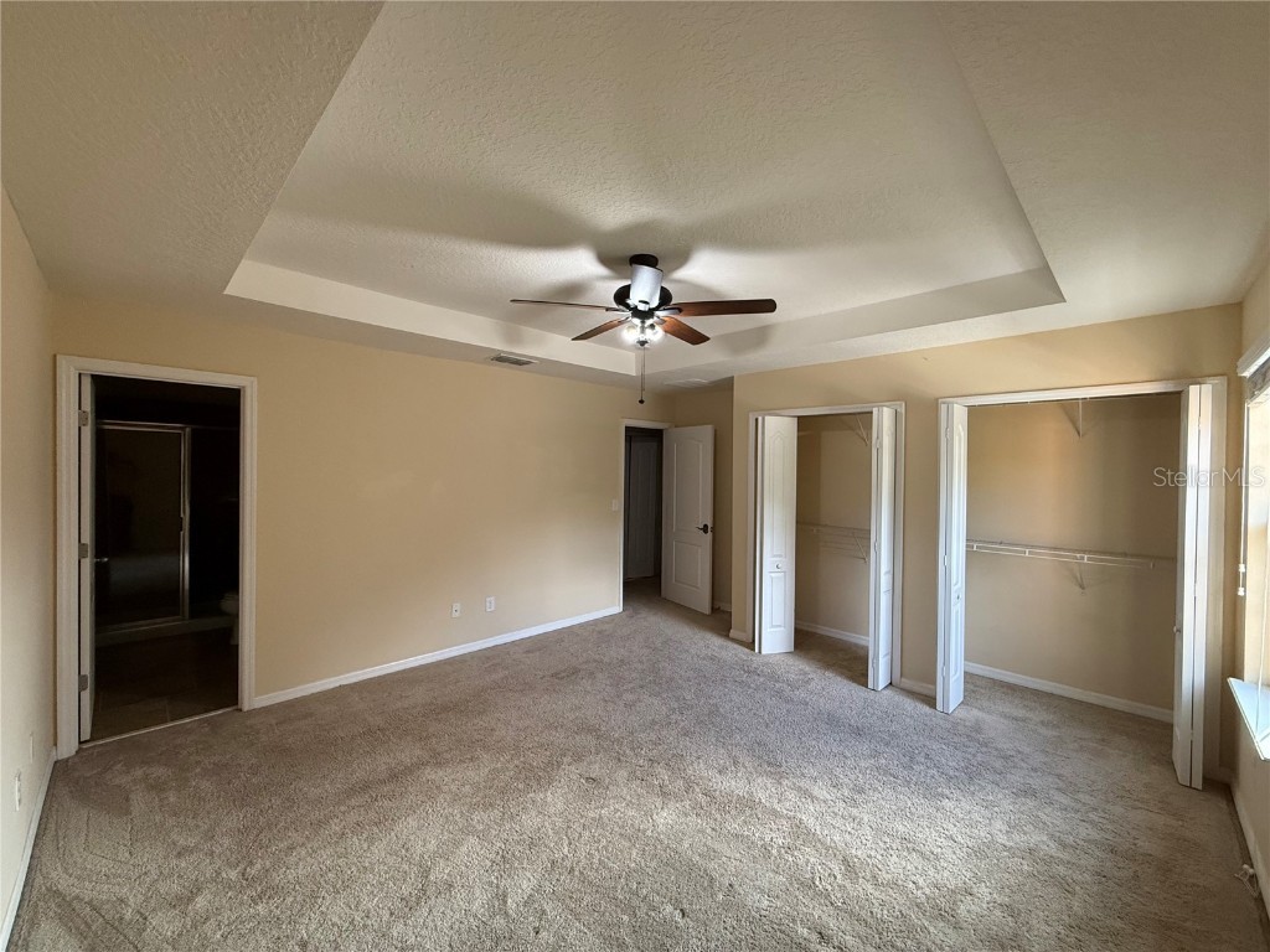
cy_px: 476
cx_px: 635
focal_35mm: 14
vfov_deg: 85.7
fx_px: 514
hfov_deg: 102.1
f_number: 2.2
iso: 250
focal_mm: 2.22
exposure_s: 1/120
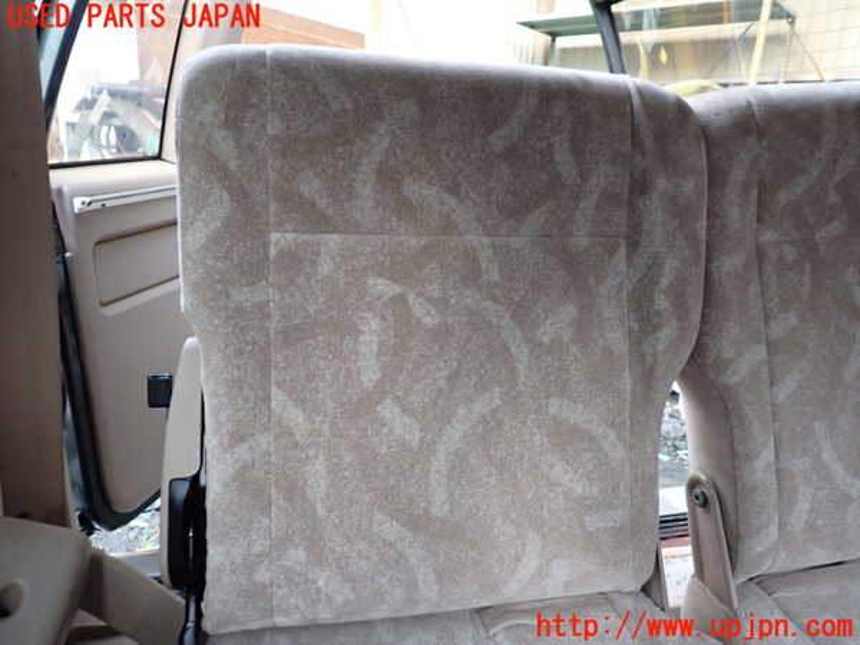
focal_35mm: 25
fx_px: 621
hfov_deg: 69.4
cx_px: 430
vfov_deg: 54.9
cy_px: 322
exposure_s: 1/30
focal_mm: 4.5
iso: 320
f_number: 2
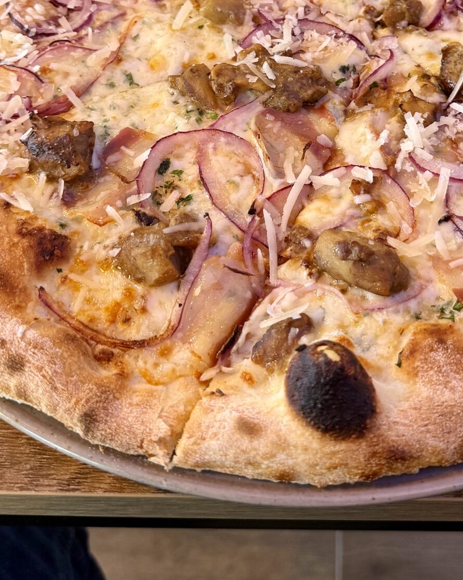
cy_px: 74
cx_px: 316
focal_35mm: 54
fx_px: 925
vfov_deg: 33.2
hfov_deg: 27.9
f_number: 1.78
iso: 160
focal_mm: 6.76
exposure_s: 1/48
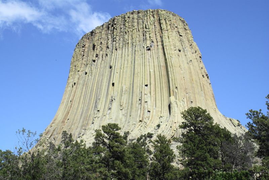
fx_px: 393
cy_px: 90
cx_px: 134
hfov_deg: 37.8
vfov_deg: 25.8
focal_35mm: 52
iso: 100
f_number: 13
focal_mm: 35
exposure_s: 1/100
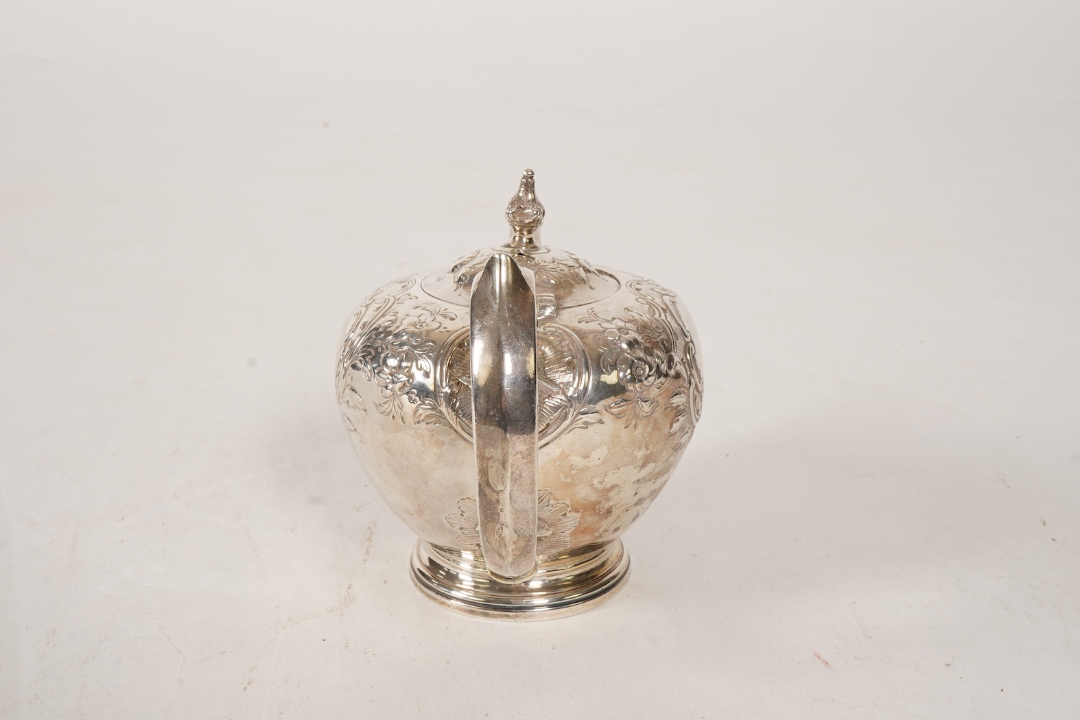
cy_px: 360
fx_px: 1350
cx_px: 540
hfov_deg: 43.6
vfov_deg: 29.9
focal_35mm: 45
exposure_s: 1/125
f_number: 22
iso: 400
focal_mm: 30
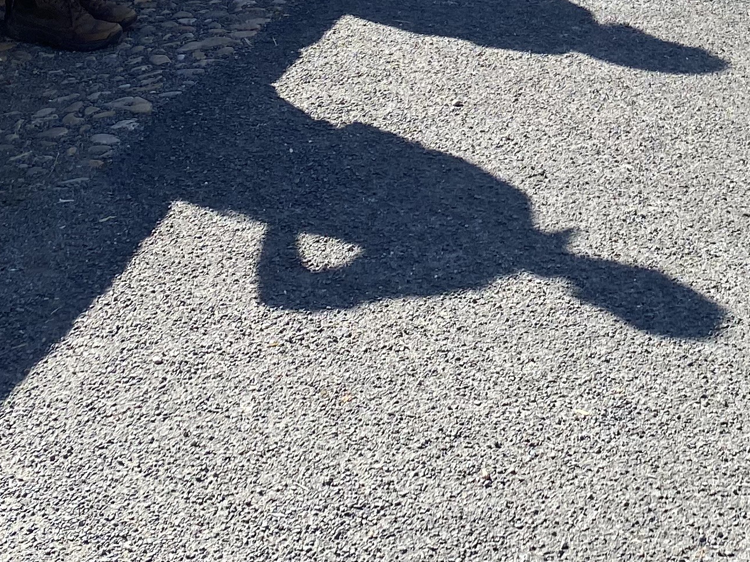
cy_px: -295
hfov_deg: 23.7
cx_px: 627
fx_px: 1755
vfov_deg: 16.5
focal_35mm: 81
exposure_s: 1/1808
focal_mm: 4.25
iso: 32
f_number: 1.8
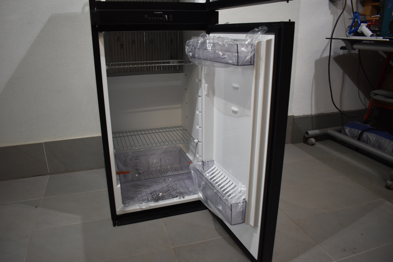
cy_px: 131
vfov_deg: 47.9
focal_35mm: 27
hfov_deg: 67.4
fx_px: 295
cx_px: 196
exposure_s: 1/250
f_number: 3.5
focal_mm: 18
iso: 640
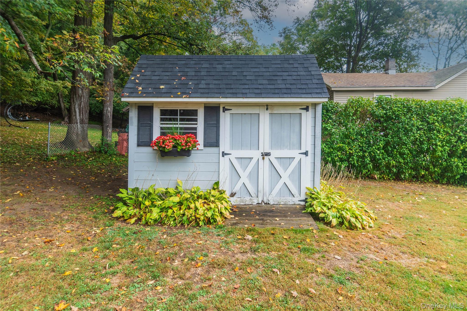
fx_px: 246
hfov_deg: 86.9
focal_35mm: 19
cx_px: 234
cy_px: 156
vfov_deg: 64.5
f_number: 4
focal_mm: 13
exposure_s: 1/60
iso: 100
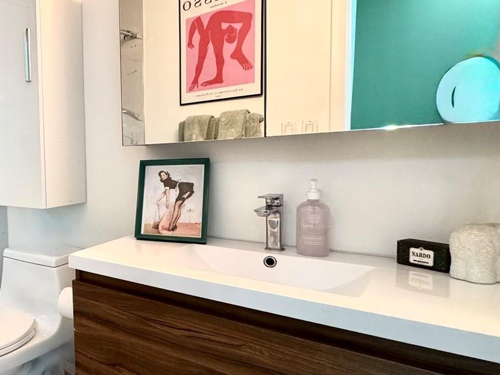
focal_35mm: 28
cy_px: 191
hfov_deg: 52.4
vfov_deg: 49.7
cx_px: 16
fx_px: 404
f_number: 2.2
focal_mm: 2.22
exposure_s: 1/60
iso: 250
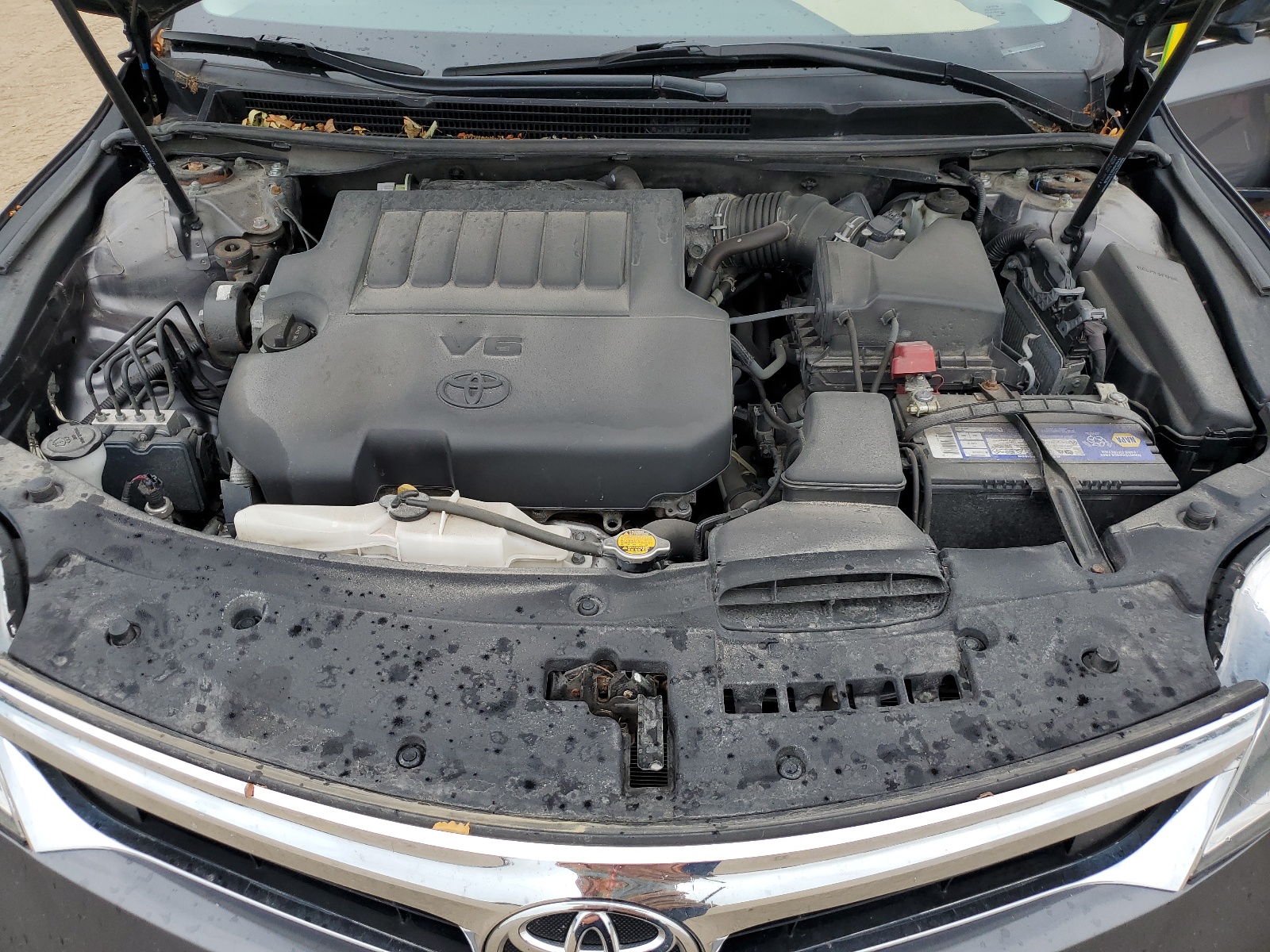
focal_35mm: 26
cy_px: 476
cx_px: 635
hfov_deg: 67.3
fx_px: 954
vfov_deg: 53.1
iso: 50
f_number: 1.5
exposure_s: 1/357
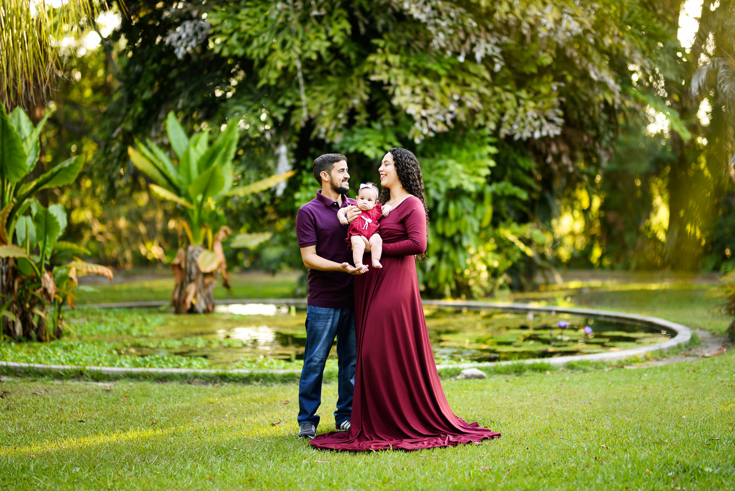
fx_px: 1736
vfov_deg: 16.1
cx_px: 368
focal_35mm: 85
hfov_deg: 23.9
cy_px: 246
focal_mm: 85
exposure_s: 1/200
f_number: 1.4
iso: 100
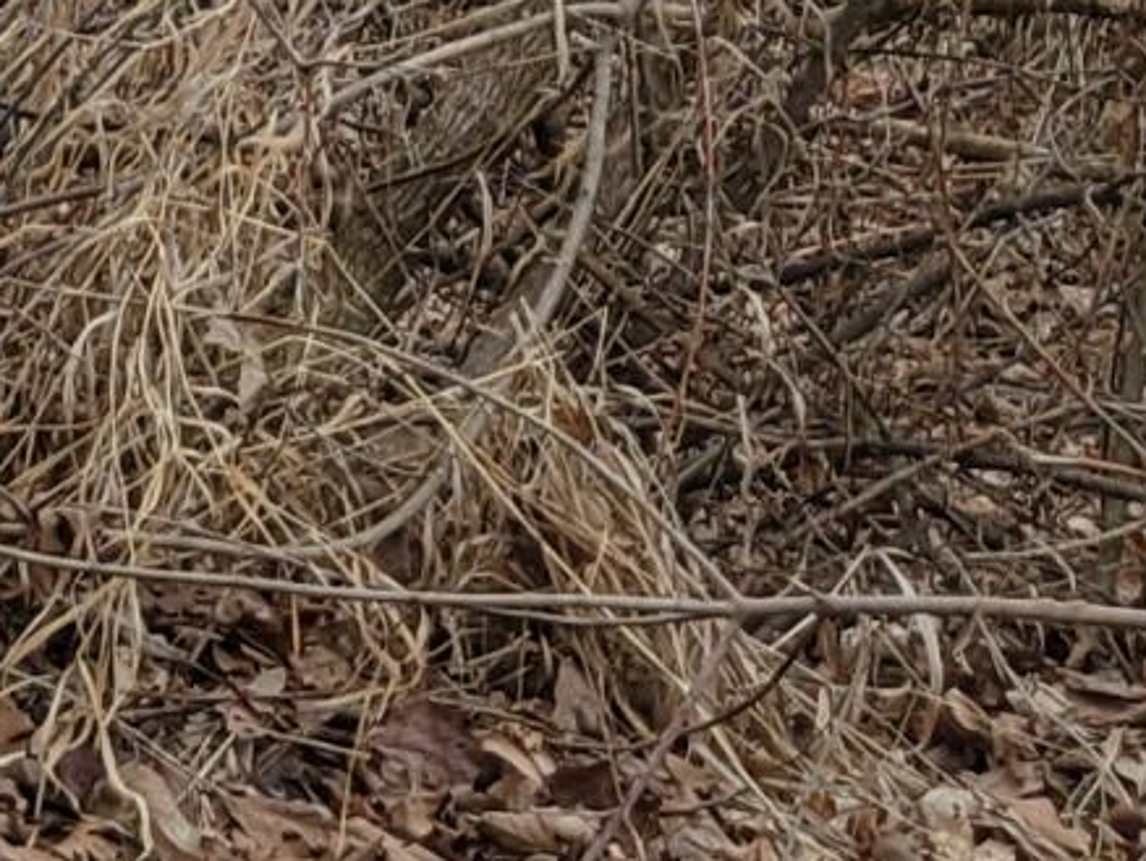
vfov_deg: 7.3
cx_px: -712
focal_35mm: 178
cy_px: -1874
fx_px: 5896
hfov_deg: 10.6
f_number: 1.8
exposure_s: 1/331
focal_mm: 5.4
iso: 40
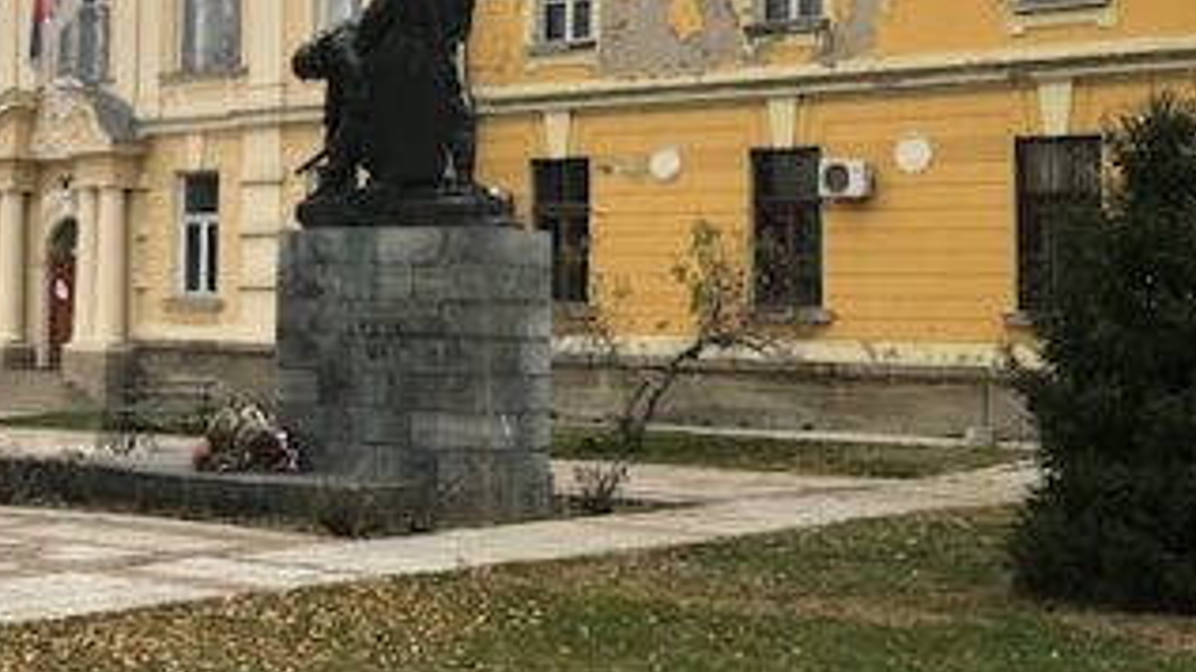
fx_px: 2124
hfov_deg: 30.7
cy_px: 162
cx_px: 238
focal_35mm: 67
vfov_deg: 17.9
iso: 20
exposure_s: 1/267
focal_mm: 3.99
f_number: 1.8
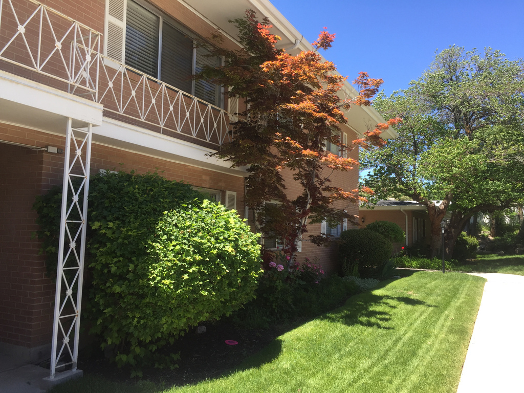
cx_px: 262
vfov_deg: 48.2
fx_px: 439
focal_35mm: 29
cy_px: 196
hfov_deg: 61.7
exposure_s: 1/565
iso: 32
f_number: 2.2
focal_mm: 4.15
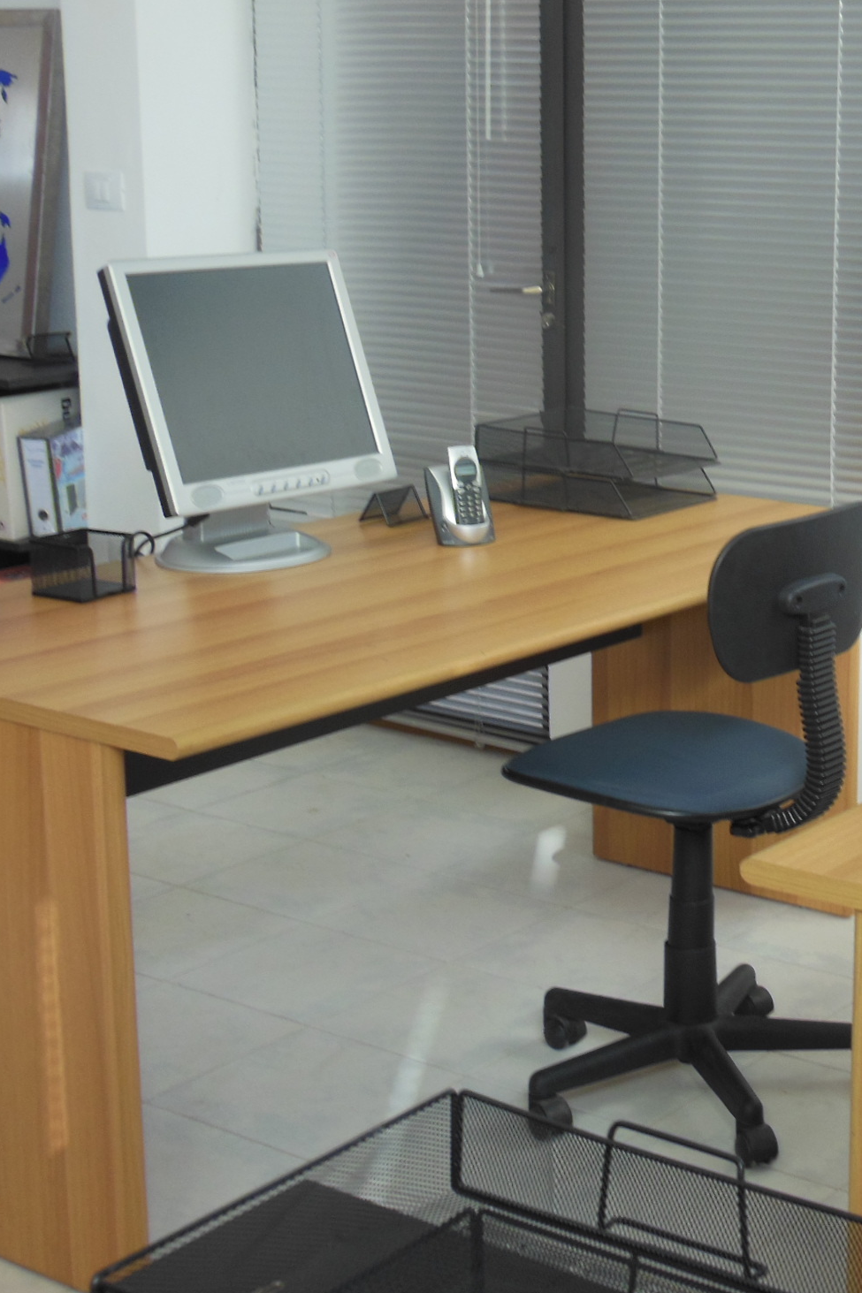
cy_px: 582
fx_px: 2263
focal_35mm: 63
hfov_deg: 20.9
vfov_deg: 31.9
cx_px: 846
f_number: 4.1
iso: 125
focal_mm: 6.9
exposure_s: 1/100
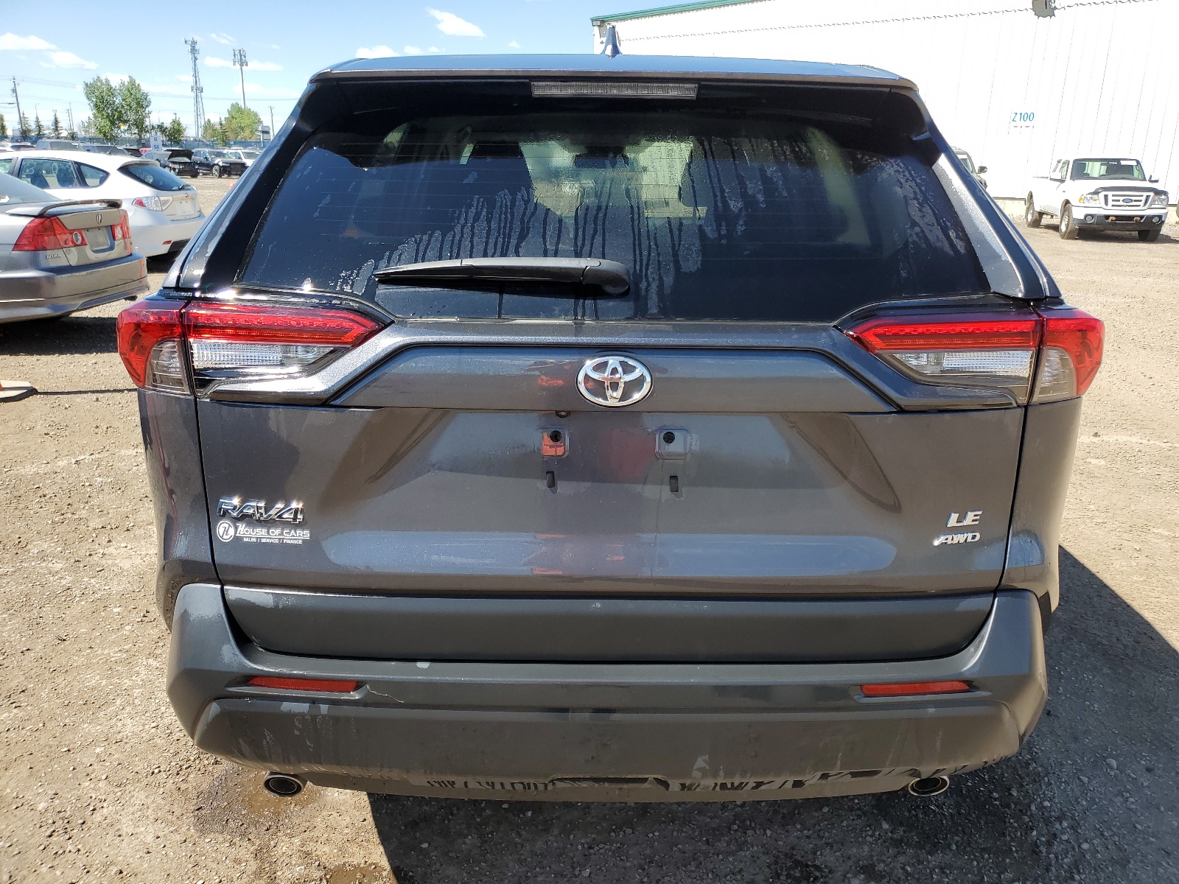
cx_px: 590
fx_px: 886
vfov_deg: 53.1
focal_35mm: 26
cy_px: 442
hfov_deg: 67.3
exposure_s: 1/1429
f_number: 1.5
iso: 50
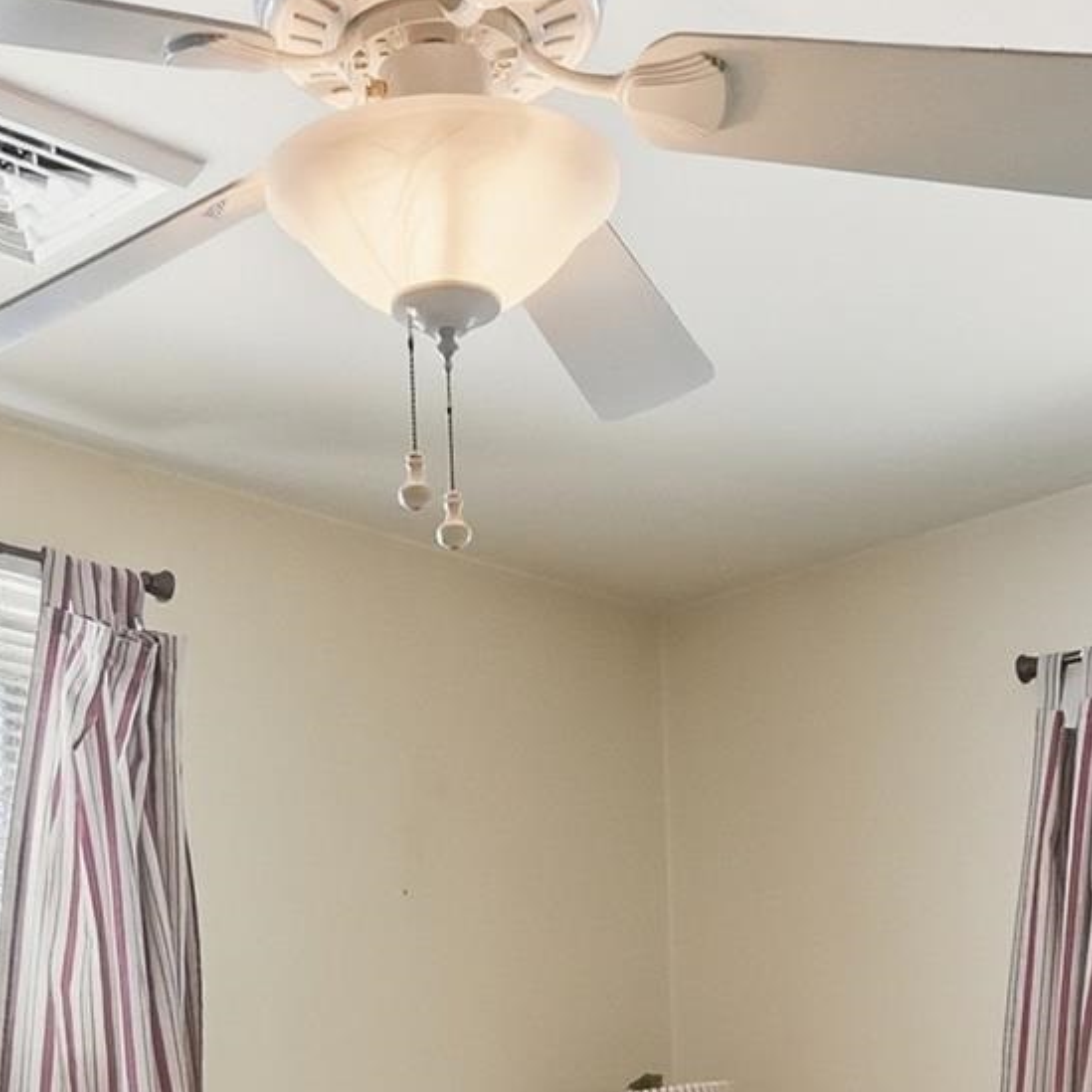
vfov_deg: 26.5
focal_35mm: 58
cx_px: 531
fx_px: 2070
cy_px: 1285
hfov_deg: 29.6
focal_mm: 10
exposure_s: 1/1600
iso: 800
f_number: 4
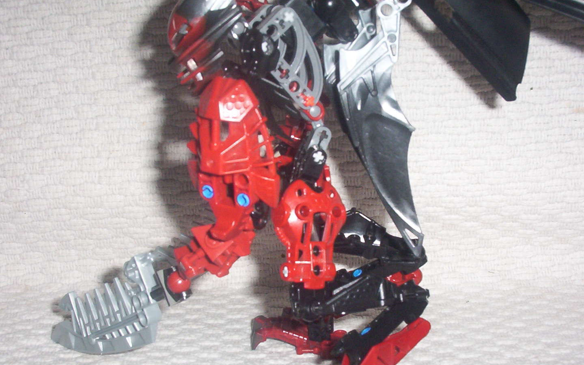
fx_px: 748
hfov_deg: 42.6
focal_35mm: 47
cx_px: 318
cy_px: 225
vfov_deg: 27.3
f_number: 4.5
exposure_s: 1/30
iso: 140
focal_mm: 6
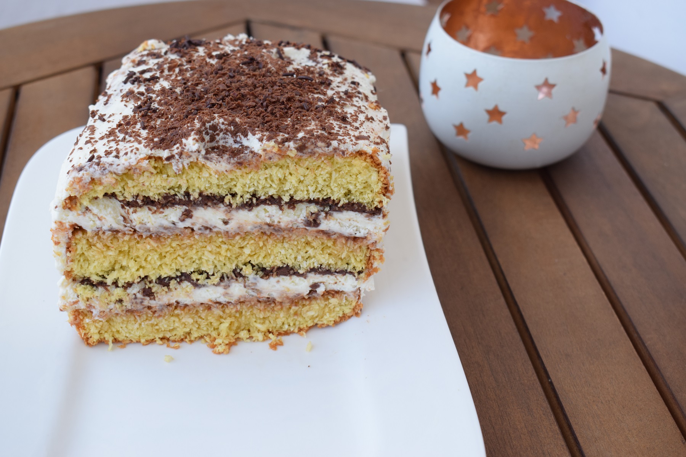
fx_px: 1000
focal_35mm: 52
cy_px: 228
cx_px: 343
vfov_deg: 25.8
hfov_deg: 37.9
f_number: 7.1
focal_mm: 35
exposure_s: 1/200
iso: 400
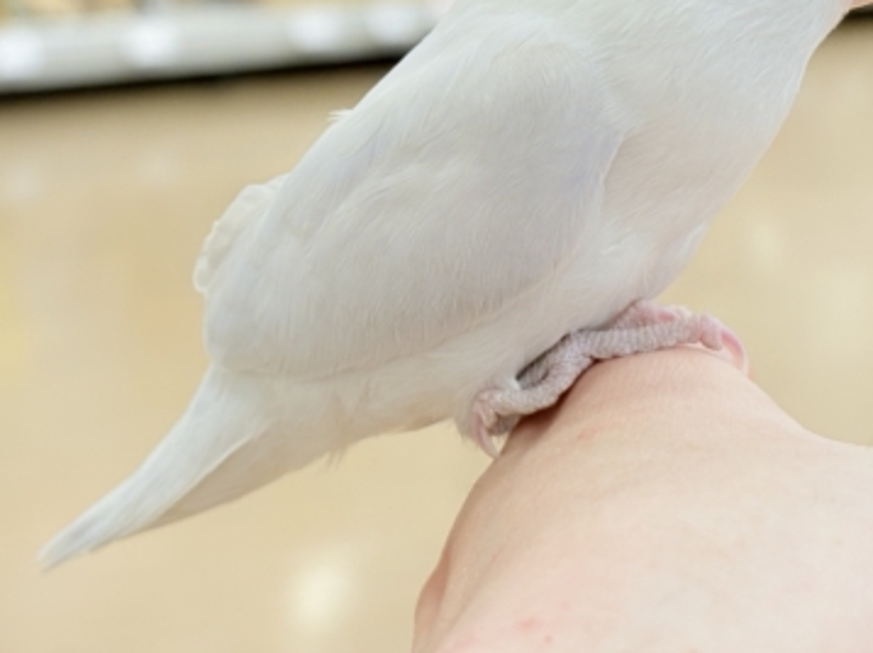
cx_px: 480
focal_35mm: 93
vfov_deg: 15.8
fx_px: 2344
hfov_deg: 21.1
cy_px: 156
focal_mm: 5.96
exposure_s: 1/50
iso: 64
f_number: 1.6
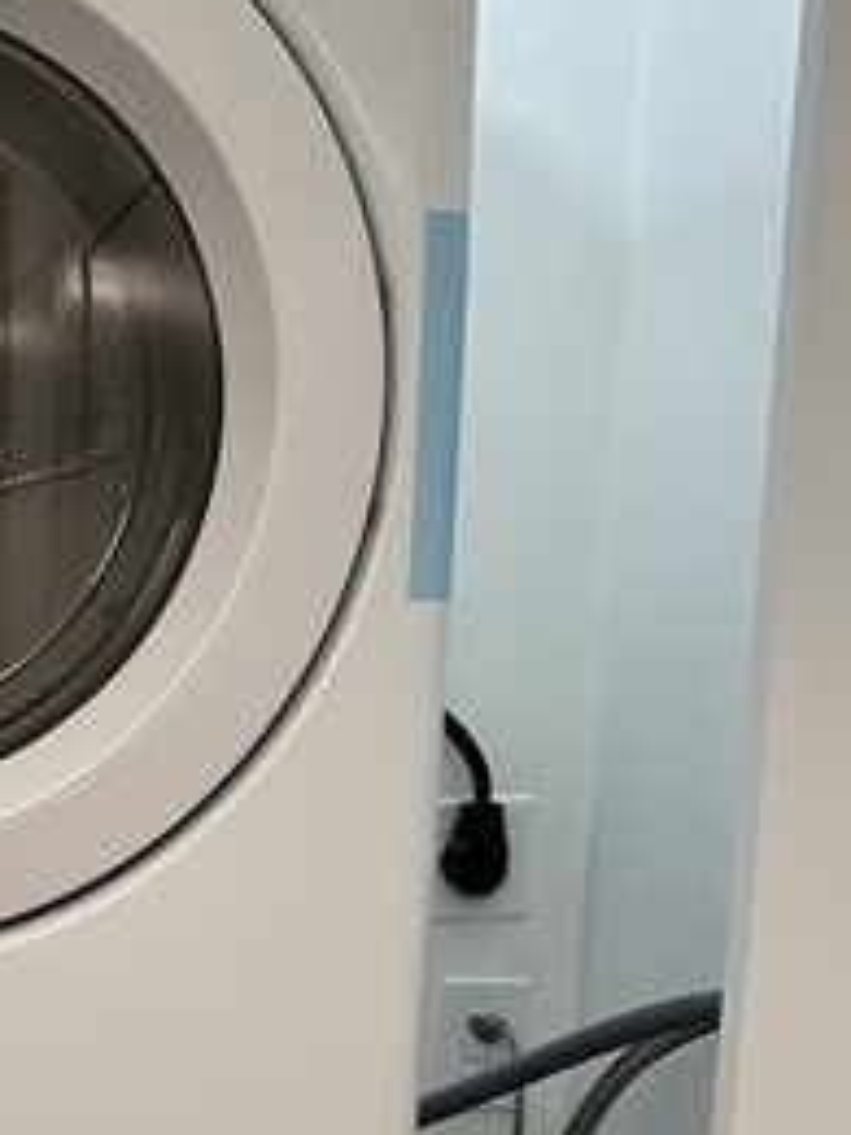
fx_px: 2327
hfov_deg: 19.5
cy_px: 1148
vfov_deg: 25.9
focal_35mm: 71
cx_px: -183
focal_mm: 6.86
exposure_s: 1/60
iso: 125
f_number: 1.78
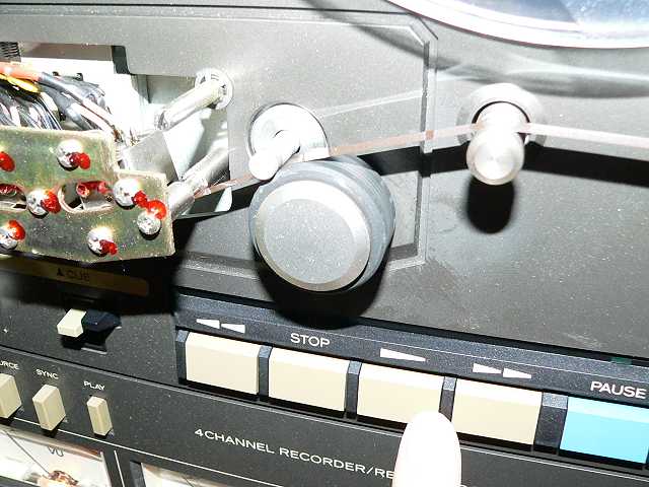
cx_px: 324
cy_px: 244
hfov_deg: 51.4
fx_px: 675
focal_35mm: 36
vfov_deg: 39.7
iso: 400
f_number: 4
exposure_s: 1/60
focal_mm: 6
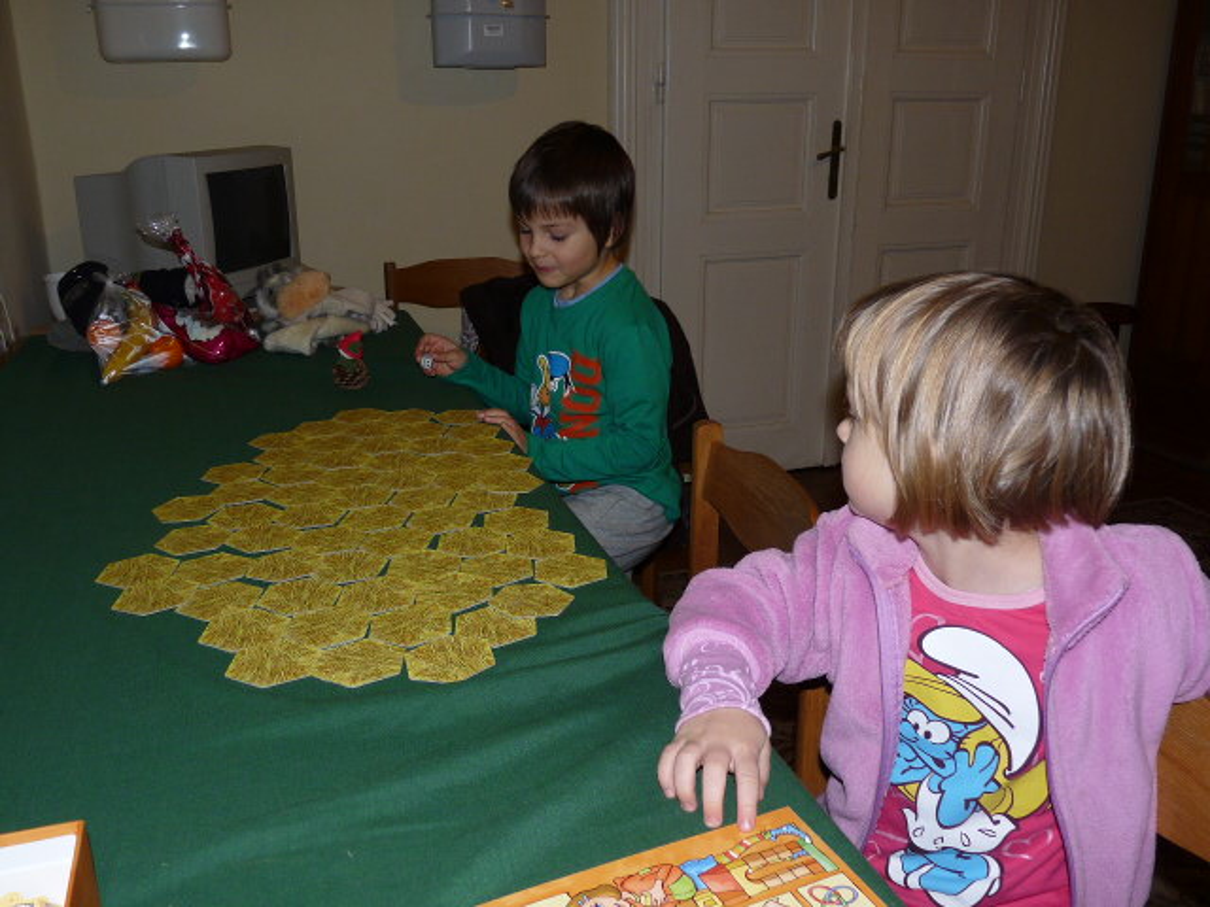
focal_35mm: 30
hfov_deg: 60.0
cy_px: 454
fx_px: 1049
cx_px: 605
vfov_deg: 46.8
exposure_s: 1/30
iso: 100
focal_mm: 4.8
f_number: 2.8
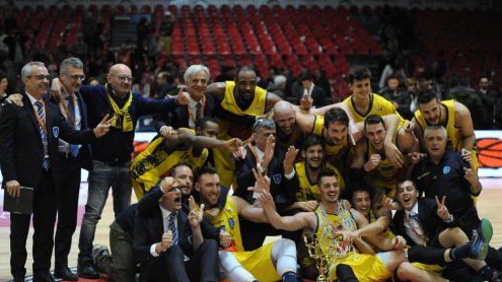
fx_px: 985
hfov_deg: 28.6
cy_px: 158
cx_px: 250
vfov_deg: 16.3
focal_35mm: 74
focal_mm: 70
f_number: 2.8
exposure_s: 1/640
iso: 3200
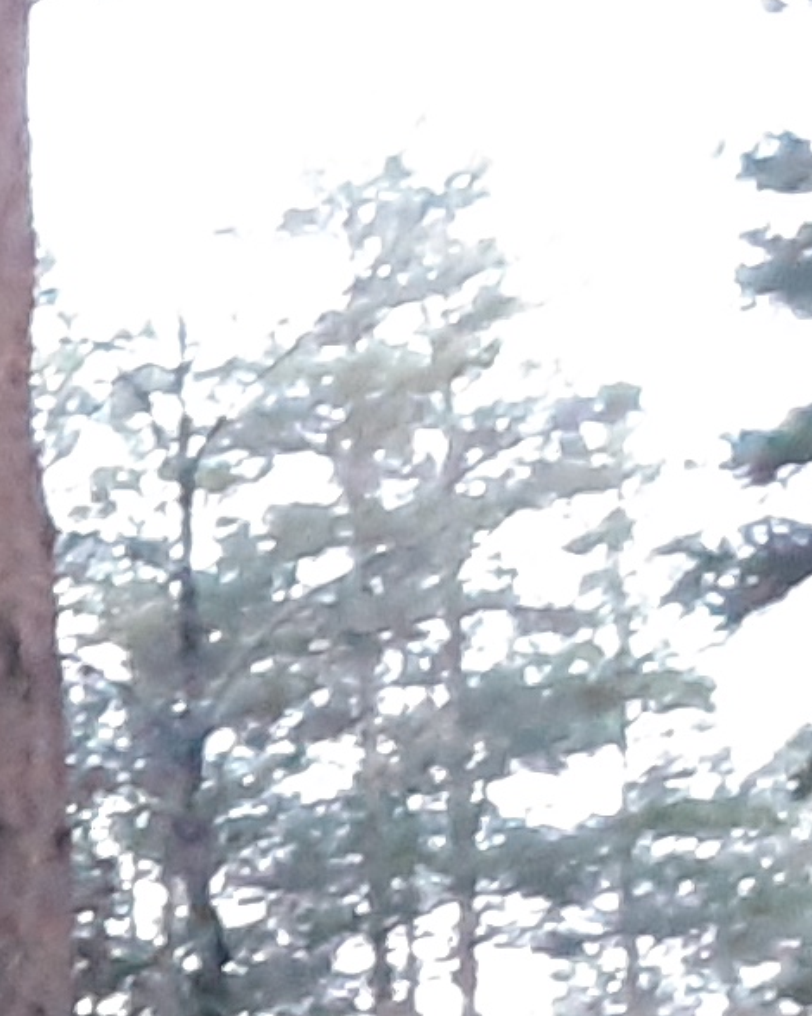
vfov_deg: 9.6
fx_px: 5560
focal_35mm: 185
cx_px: -2687
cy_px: 2143
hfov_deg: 6.4
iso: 250
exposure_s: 1/25
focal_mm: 3.6
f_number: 1.9
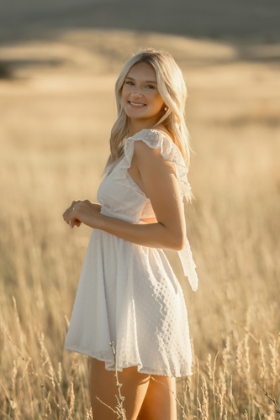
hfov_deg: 7.4
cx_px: 140
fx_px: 2160
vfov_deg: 11.1
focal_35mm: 185
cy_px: 210
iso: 100
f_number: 4
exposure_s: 1/640
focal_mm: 185
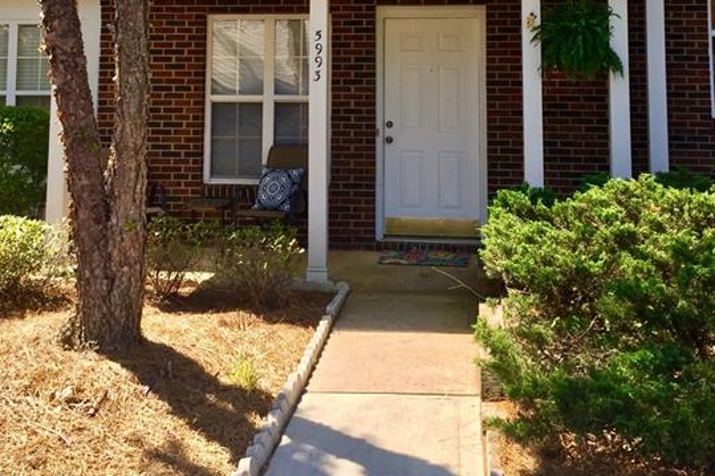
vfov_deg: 29.0
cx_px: 363
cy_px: -11
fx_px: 854
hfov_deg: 45.4
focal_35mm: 43
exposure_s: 1/659
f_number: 2.2
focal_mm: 4.15
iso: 32
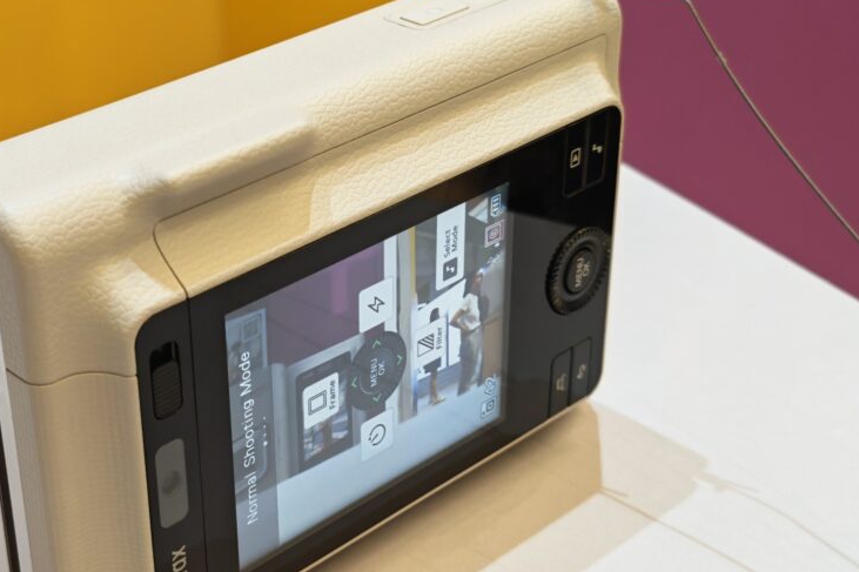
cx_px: 286
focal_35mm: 67
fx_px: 1598
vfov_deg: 20.3
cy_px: 310
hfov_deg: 29.9
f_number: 1.6
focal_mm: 5.4
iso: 160
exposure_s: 1/50
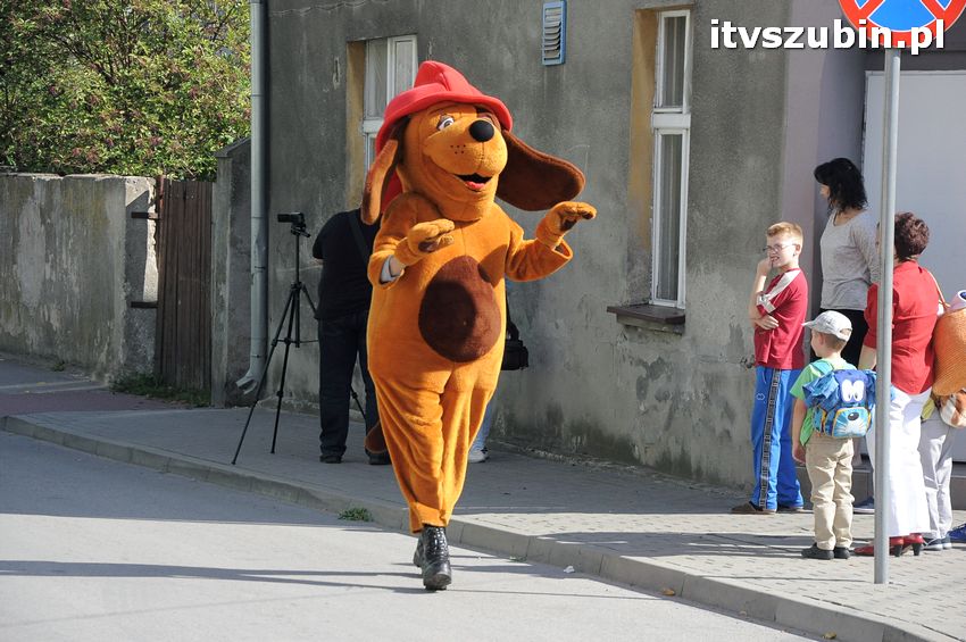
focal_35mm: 138
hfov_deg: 14.9
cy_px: 321
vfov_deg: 9.9
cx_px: 483
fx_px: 3699
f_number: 9
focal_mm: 92
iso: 800
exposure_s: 1/1250
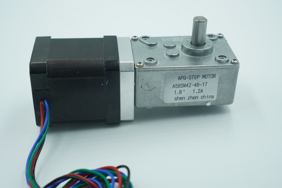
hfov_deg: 37.9
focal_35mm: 52
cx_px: 141
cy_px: 94
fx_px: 411
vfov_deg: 25.8
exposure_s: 1/125
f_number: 6.3
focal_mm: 35
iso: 200
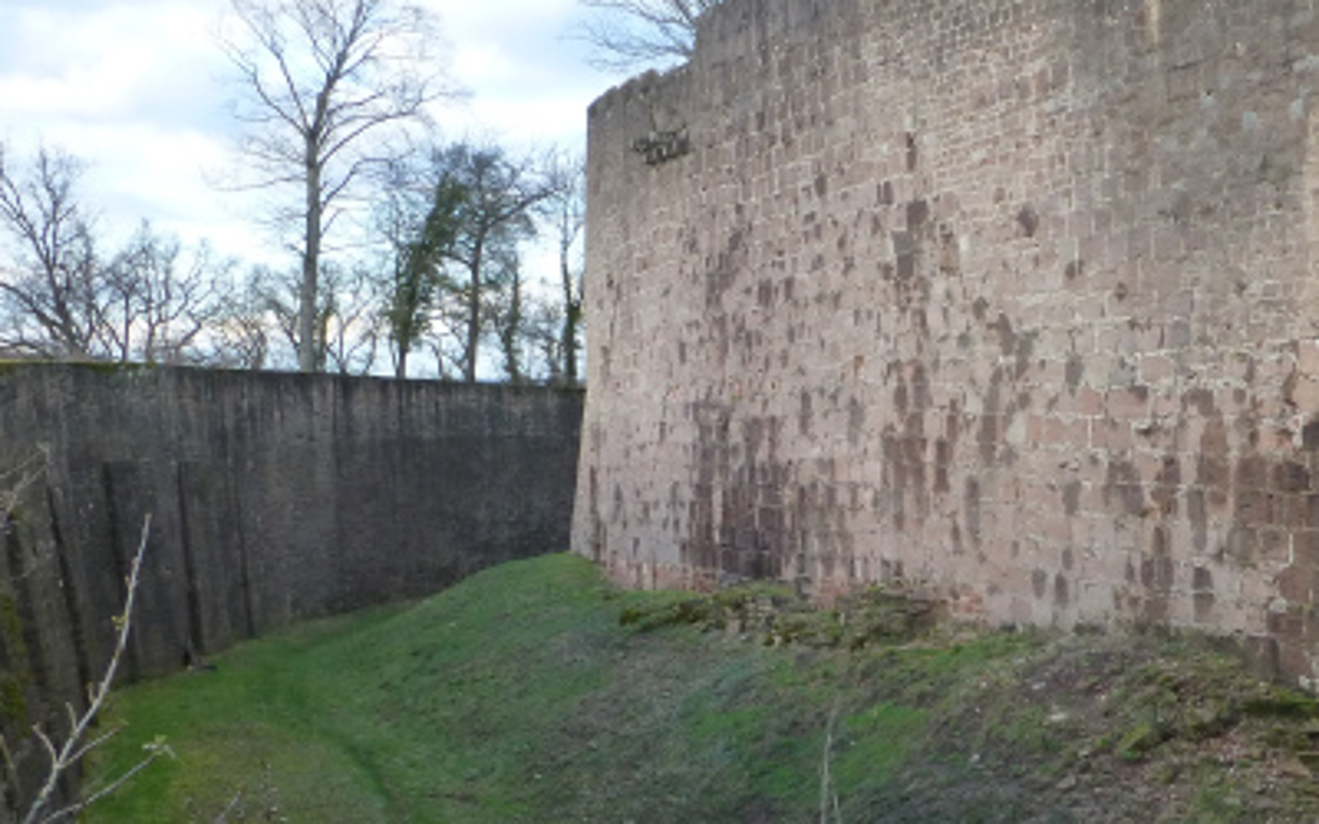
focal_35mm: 53
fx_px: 1905
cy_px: 415
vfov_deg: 24.4
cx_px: 735
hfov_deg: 38.1
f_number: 4
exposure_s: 1/125
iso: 160
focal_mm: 4.3
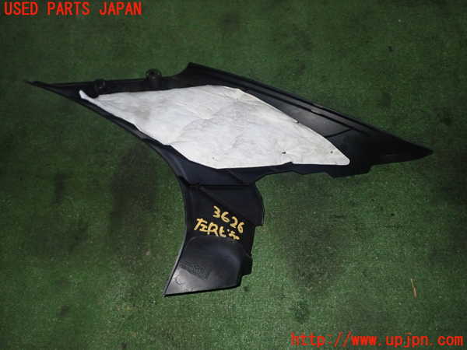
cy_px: 175
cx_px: 234
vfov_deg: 46.8
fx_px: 405
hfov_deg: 60.0
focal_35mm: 30
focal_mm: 5.4
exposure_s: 1/30
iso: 500
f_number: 6.3
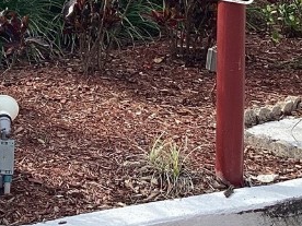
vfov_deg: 12.2
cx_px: -42
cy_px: -123
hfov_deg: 16.5
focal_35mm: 115
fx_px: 1003
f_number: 2.4
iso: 25
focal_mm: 3.3
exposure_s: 1/858
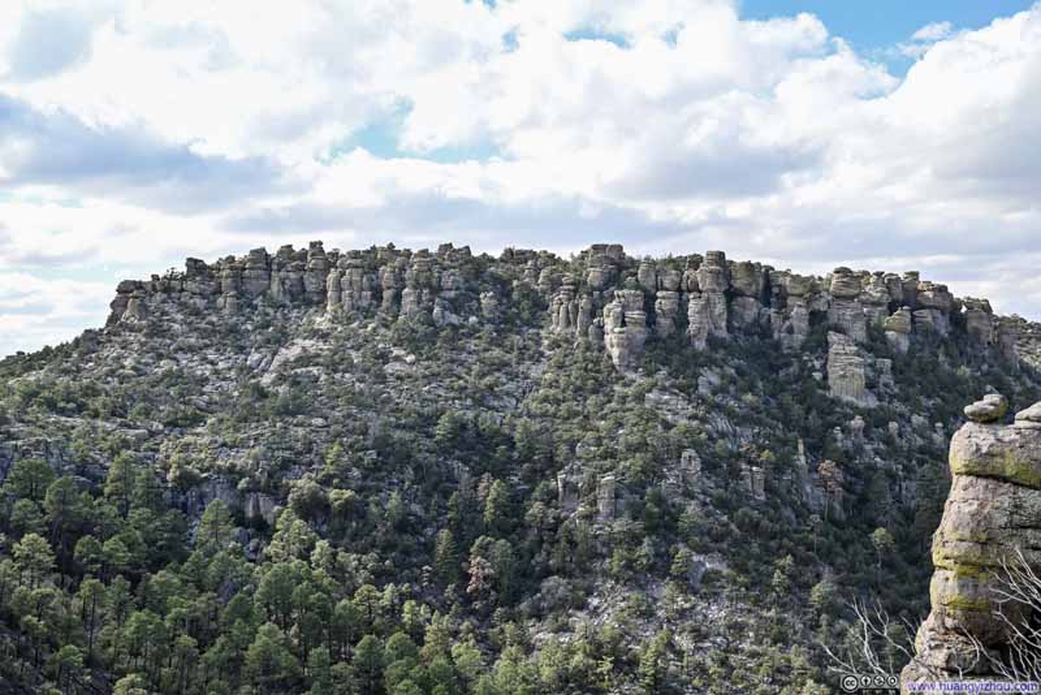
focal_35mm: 44
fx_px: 1273
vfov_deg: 30.5
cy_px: 348
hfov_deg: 44.5
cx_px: 520
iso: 100
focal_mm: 44
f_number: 5
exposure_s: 1/400
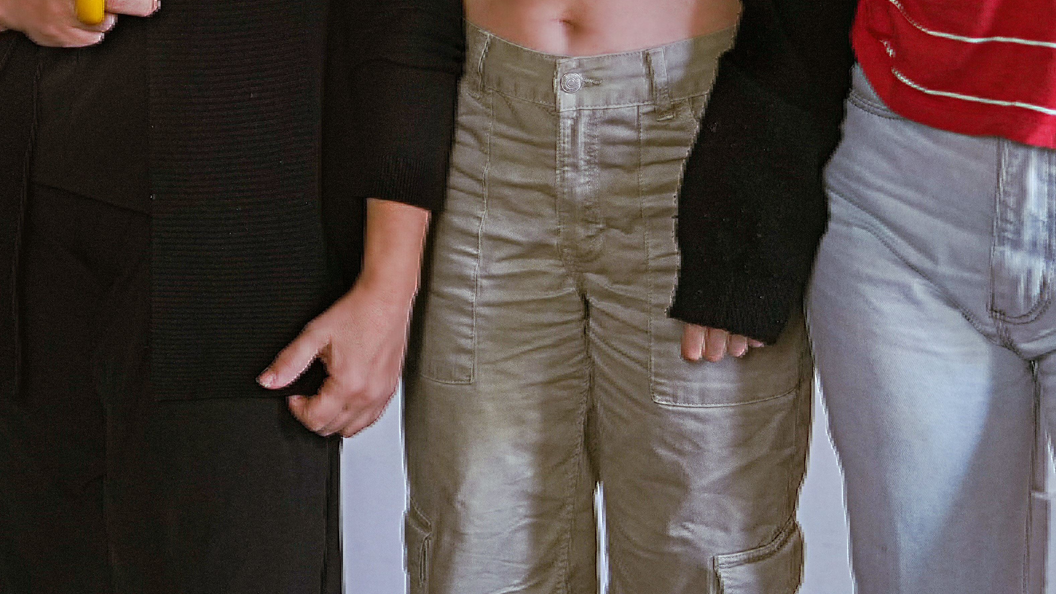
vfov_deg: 10.0
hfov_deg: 17.8
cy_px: -145
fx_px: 3332
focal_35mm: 119
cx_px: 147
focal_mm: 45
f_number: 2.8
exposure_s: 1/320
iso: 2500
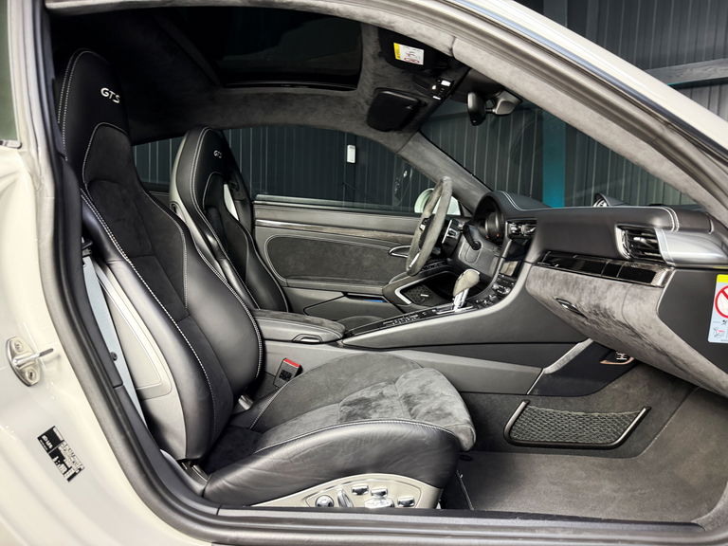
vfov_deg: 56.8
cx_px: 364
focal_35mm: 24
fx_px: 505
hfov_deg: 71.6
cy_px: 273
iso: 400
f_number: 1.78
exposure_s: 1/50
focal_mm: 6.76
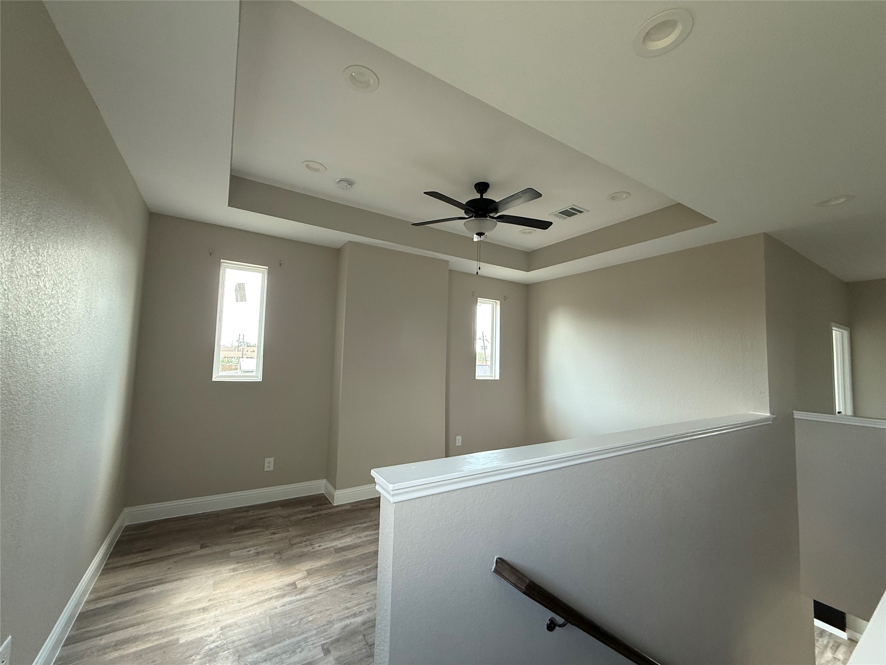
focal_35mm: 14
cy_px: 332
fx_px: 358
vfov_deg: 85.7
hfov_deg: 102.1
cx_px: 443
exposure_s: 1/99
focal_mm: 2.22
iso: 160
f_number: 2.2
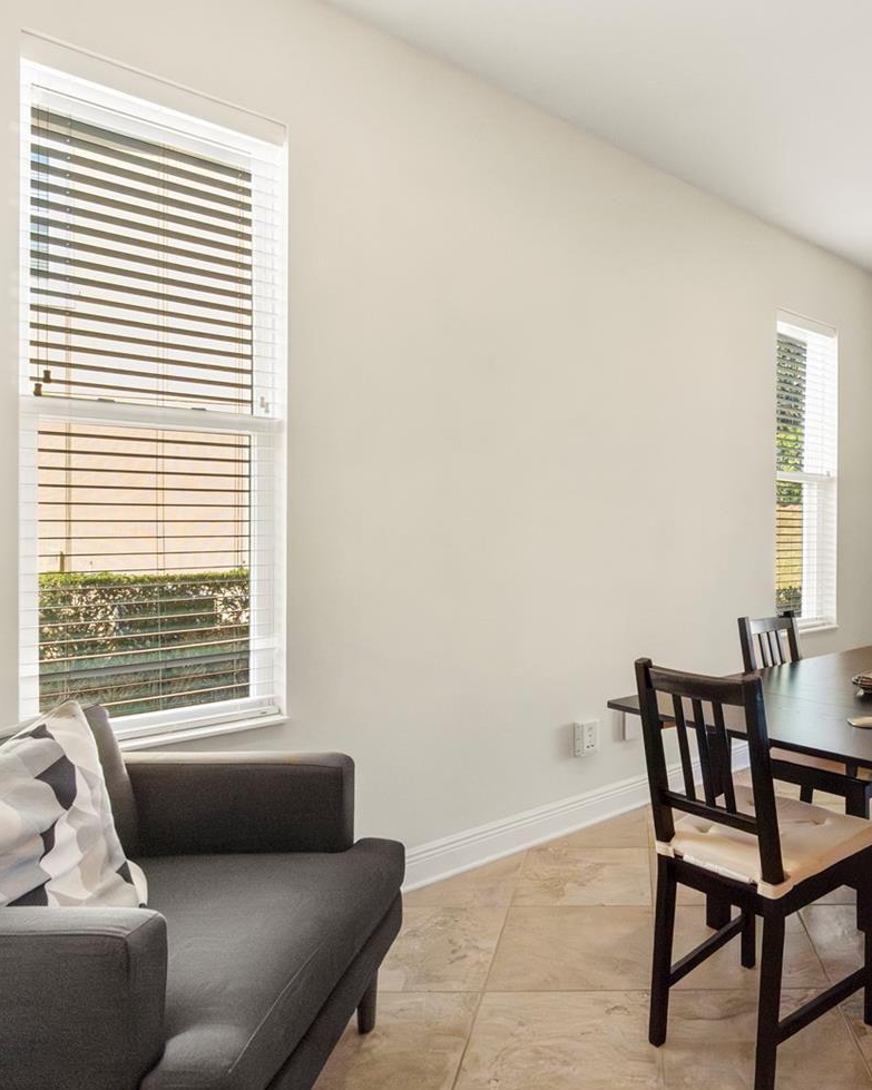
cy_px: 531
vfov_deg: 72.6
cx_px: 639
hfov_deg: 58.2
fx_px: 742
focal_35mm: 23
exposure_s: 1/160
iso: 3200
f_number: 9
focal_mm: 10
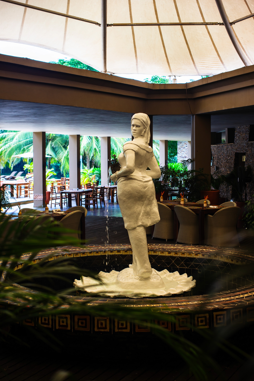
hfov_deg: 23.9
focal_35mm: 57
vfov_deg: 35.3
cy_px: 182
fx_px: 599
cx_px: 131
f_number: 4
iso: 100
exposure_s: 1/200
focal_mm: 35
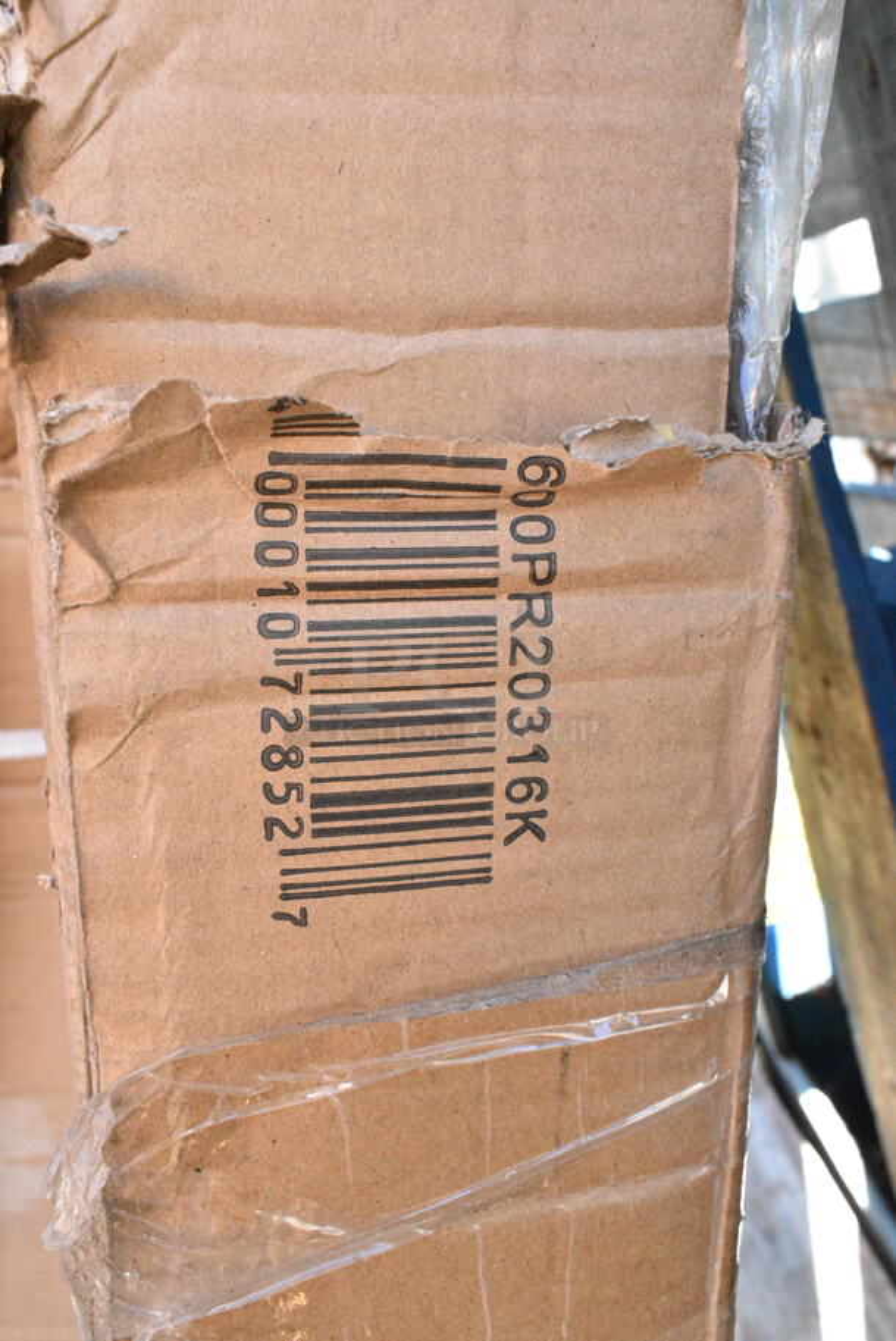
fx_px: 1118
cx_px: 448
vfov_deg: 61.9
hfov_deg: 43.7
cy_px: 670
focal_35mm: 30
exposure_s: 1/400
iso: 6400
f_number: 10
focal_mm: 20
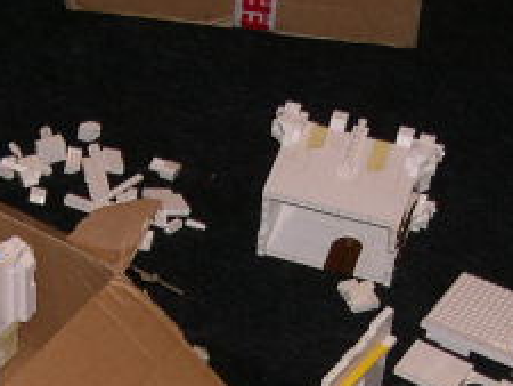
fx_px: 2002
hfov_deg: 14.6
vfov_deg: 10.9
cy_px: 423
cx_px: 139
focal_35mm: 135
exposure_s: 1/60
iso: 100
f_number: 2.8
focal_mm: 8
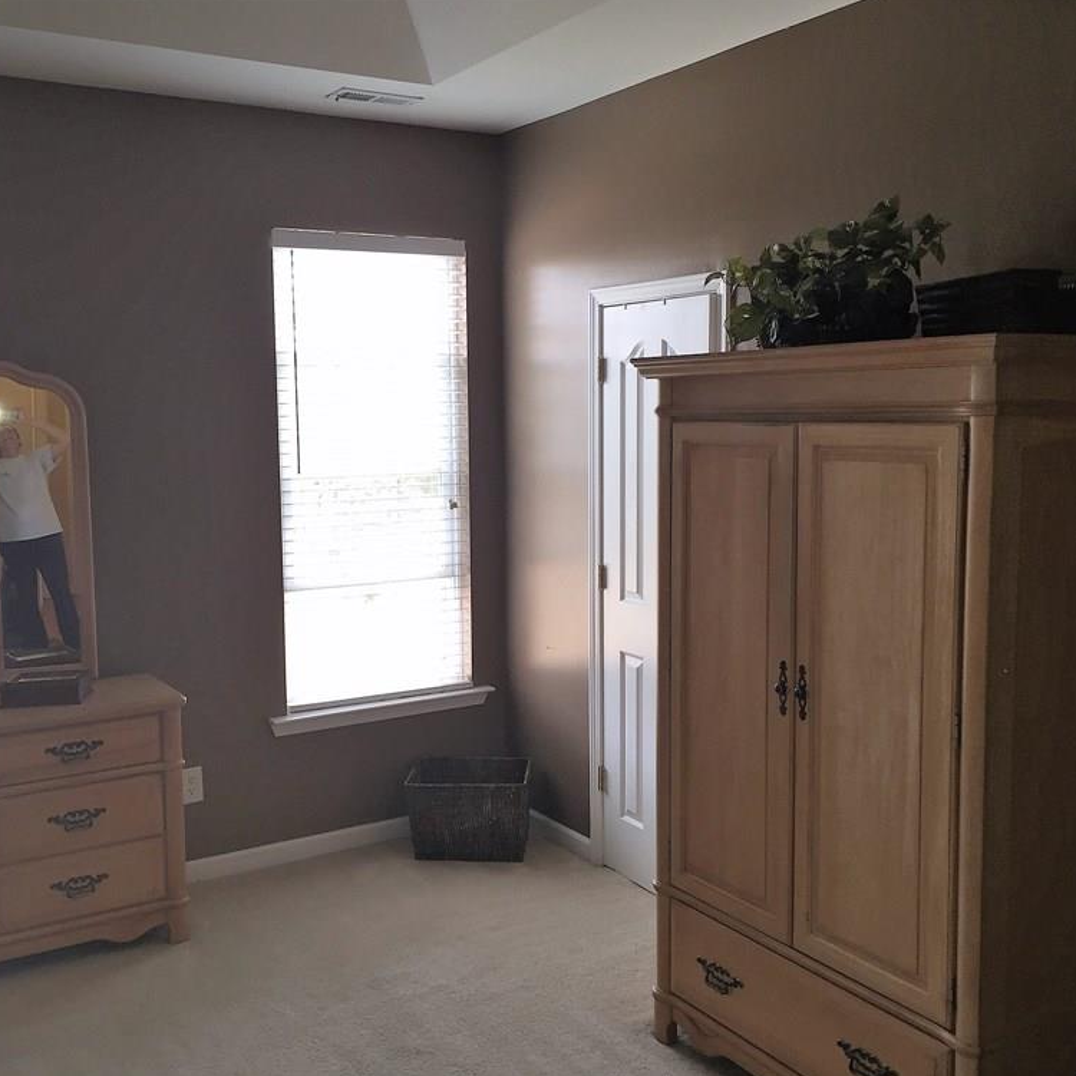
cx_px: 512
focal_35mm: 35
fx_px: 1231
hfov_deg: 47.2
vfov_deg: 47.2
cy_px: 542
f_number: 2.2
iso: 50
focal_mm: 4.15
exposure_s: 1/30
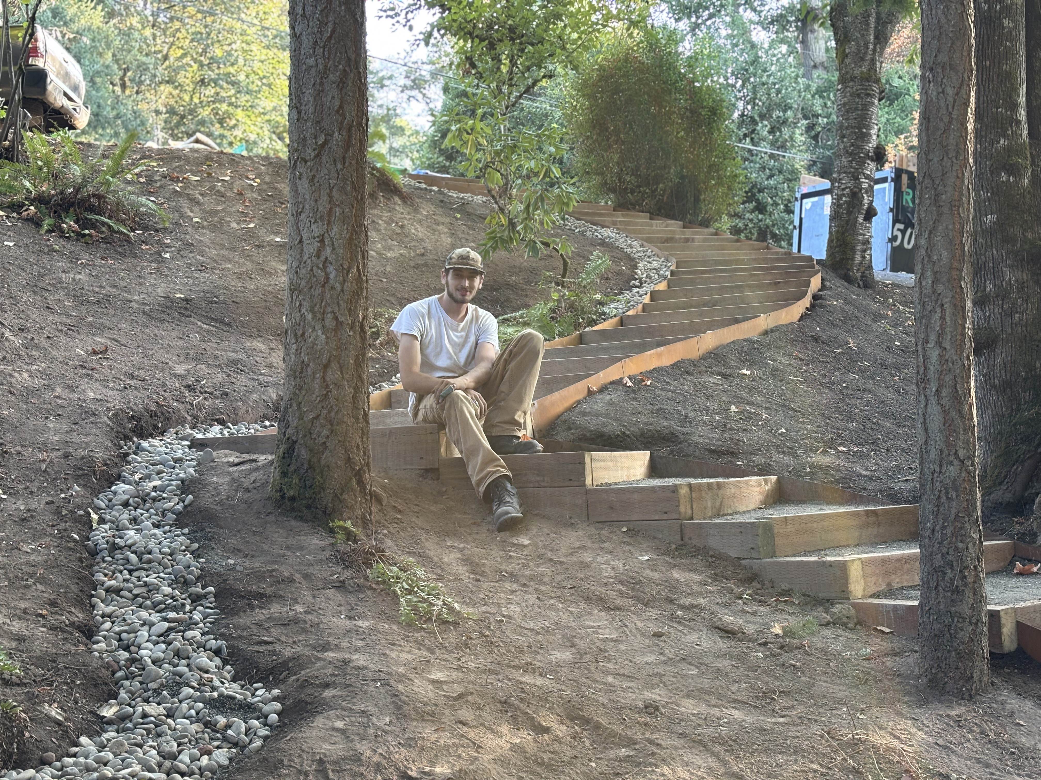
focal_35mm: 52
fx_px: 1564
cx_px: 520
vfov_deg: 28.0
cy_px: 390
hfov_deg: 36.8
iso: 50
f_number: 1.6
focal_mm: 5.96
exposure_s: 1/83
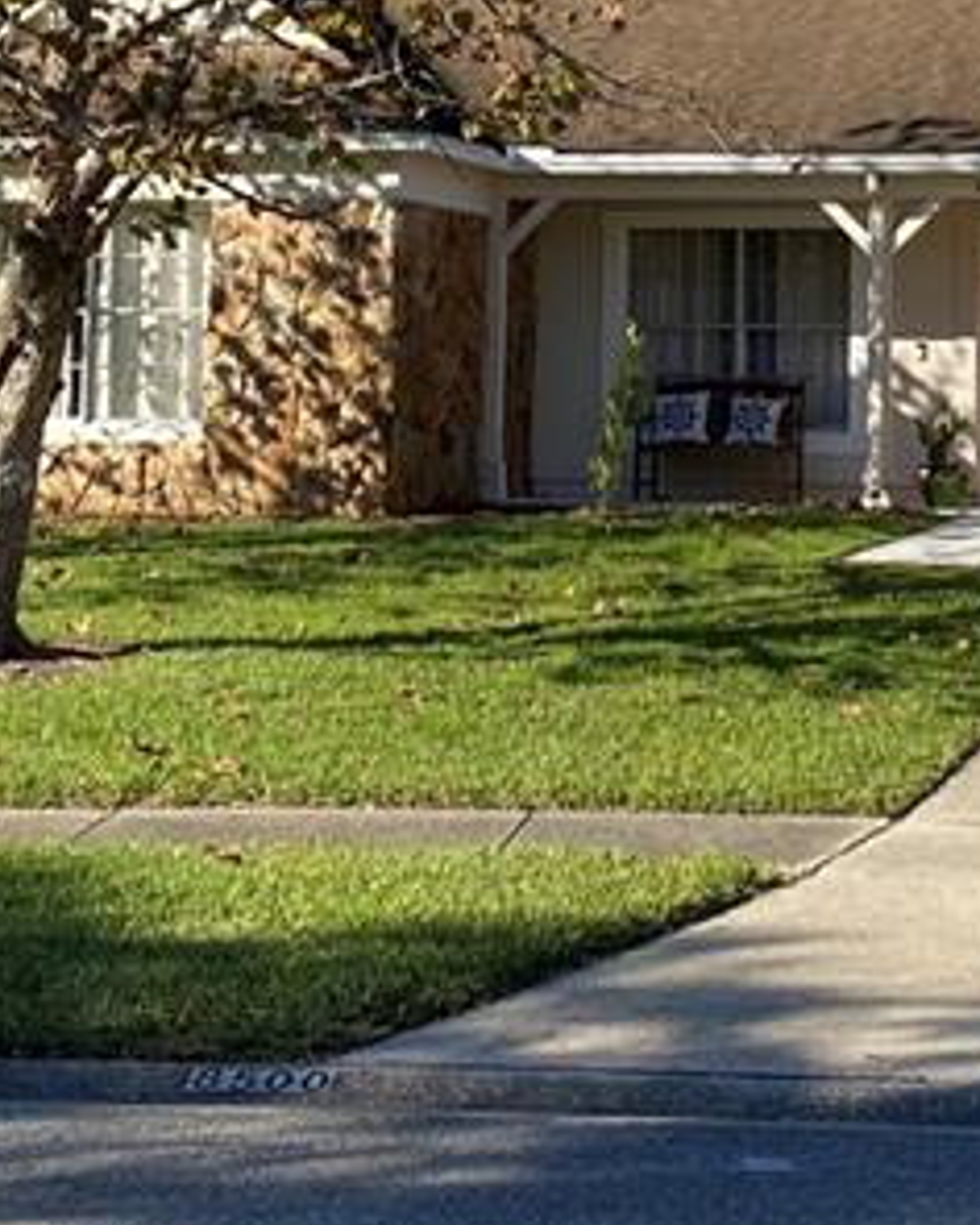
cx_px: 772
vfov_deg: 21.2
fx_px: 3190
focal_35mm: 88
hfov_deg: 17.3
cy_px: 91
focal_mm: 4.25
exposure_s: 1/2028
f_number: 1.8
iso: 32
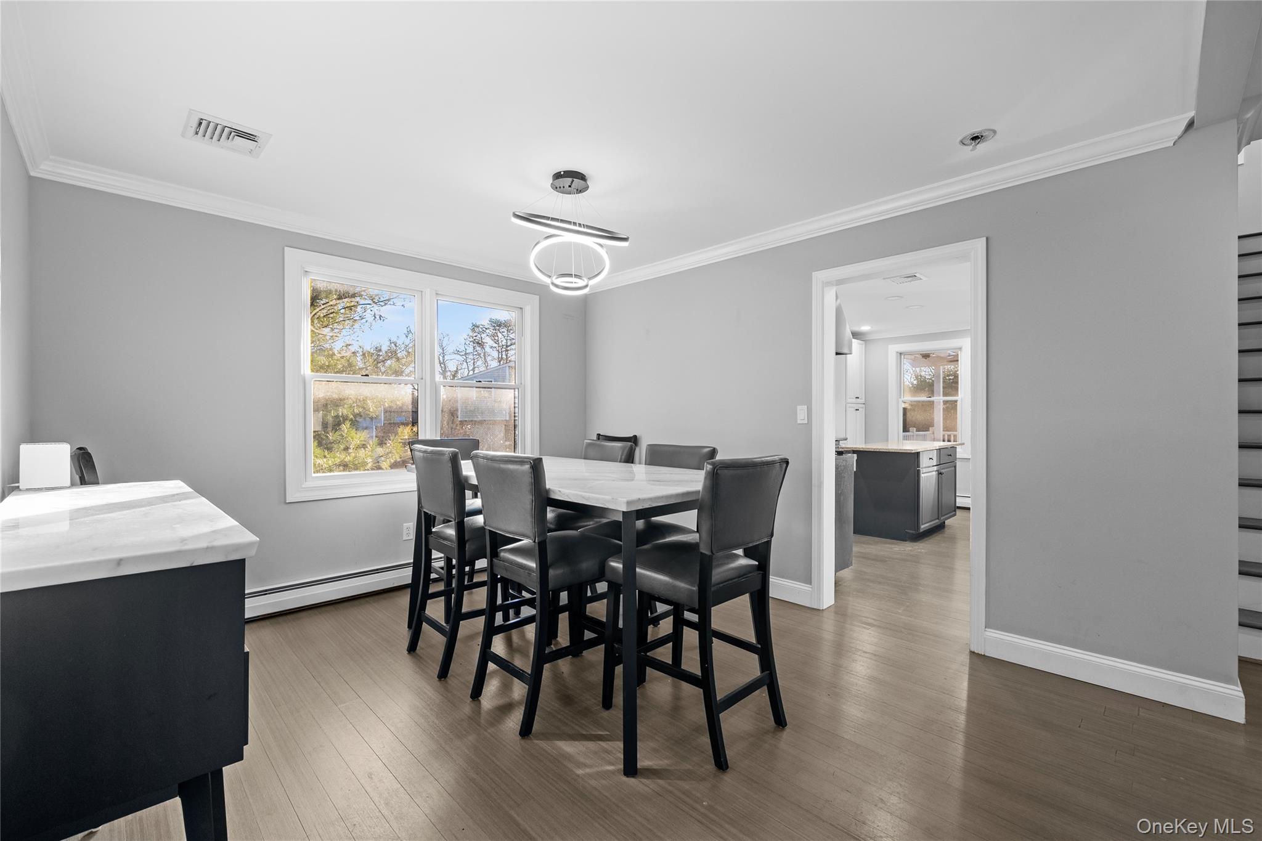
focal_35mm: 15
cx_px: 631
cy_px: 420
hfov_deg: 100.4
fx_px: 526
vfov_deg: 77.3
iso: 400
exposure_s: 1/6
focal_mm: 15
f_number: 8
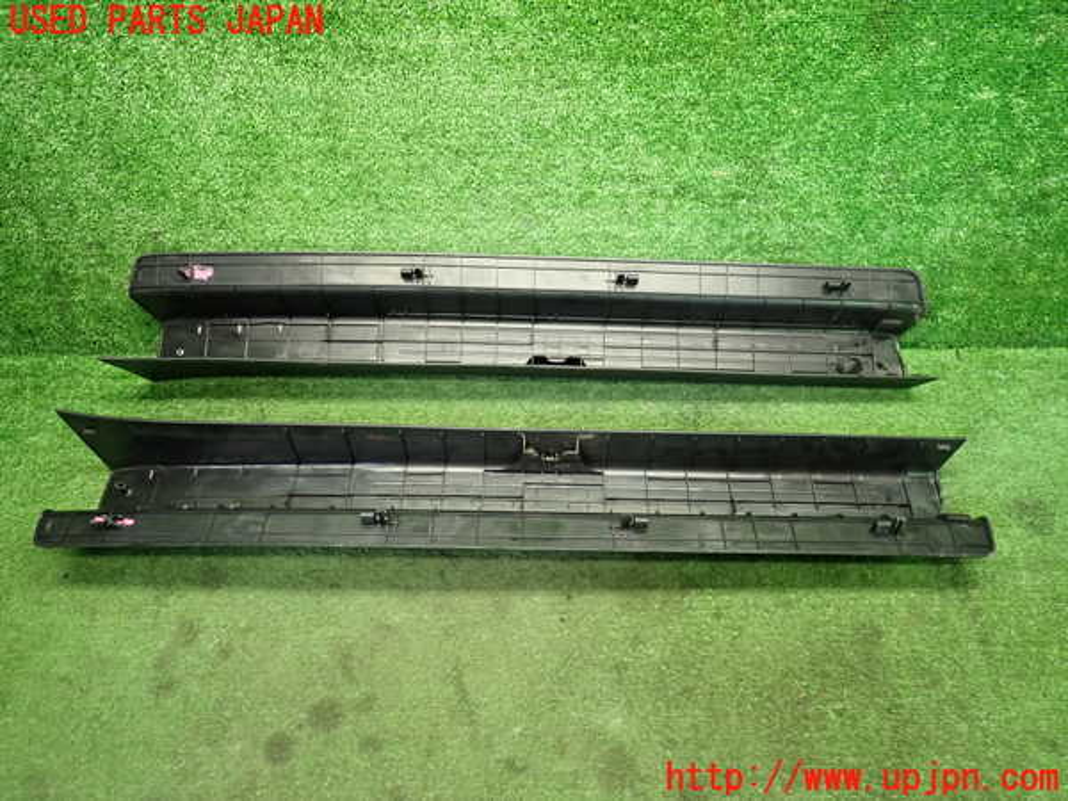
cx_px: 534
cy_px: 400
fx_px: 771
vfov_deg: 54.9
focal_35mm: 25
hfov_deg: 69.4
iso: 320
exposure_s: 1/30
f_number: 2
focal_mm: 4.5
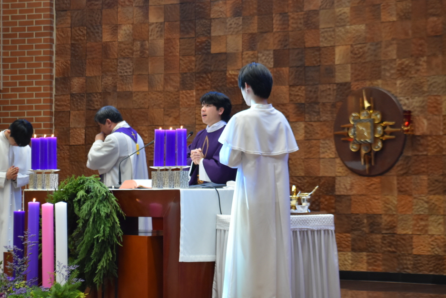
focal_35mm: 112
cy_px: 141
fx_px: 1388
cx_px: 224
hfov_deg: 18.2
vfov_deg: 12.2
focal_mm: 70
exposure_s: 1/60
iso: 900
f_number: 4.5
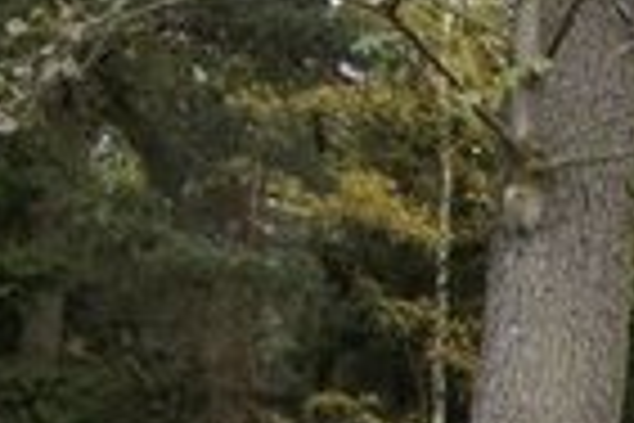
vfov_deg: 10.8
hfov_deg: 15.2
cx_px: 1133
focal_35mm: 117
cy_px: 810
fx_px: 2066
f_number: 11
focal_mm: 17
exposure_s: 1/100
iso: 800
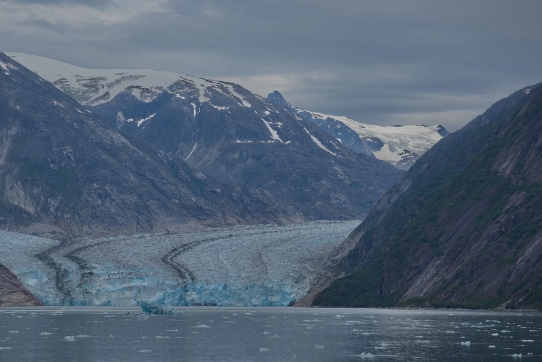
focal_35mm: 148
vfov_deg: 9.3
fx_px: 2228
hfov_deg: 13.9
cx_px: 234
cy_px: 180
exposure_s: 1/320
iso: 100
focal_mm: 92
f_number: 9
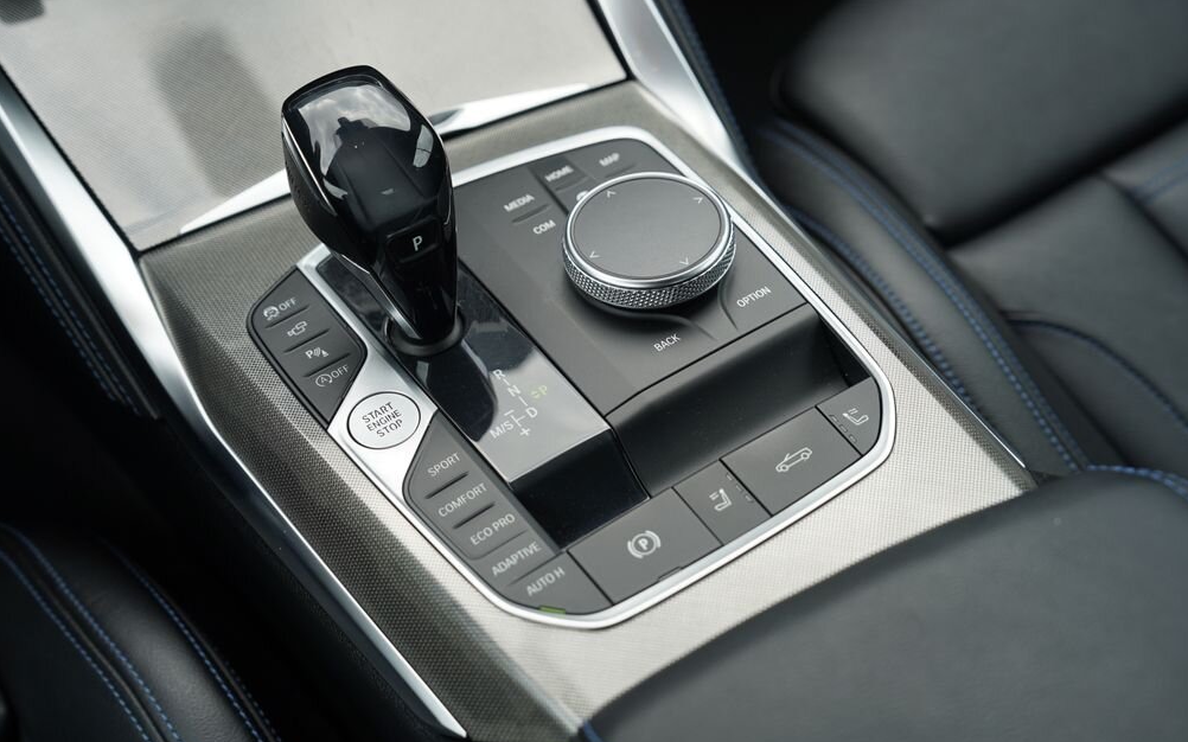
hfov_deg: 40.3
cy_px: 382
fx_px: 1619
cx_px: 585
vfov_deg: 25.8
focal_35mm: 50
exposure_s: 1/125
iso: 100
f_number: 4.5
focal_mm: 48
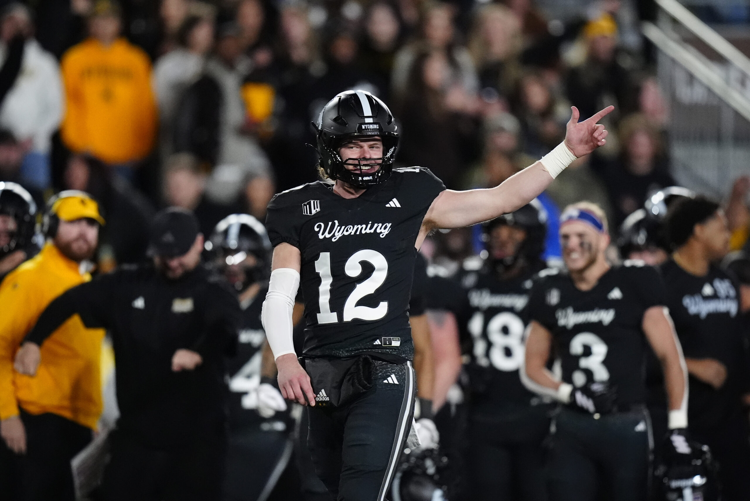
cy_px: 250
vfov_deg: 2.3
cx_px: 375
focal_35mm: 600
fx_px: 12511
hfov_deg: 3.4
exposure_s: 1/2500
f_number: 2.8
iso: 5000
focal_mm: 400
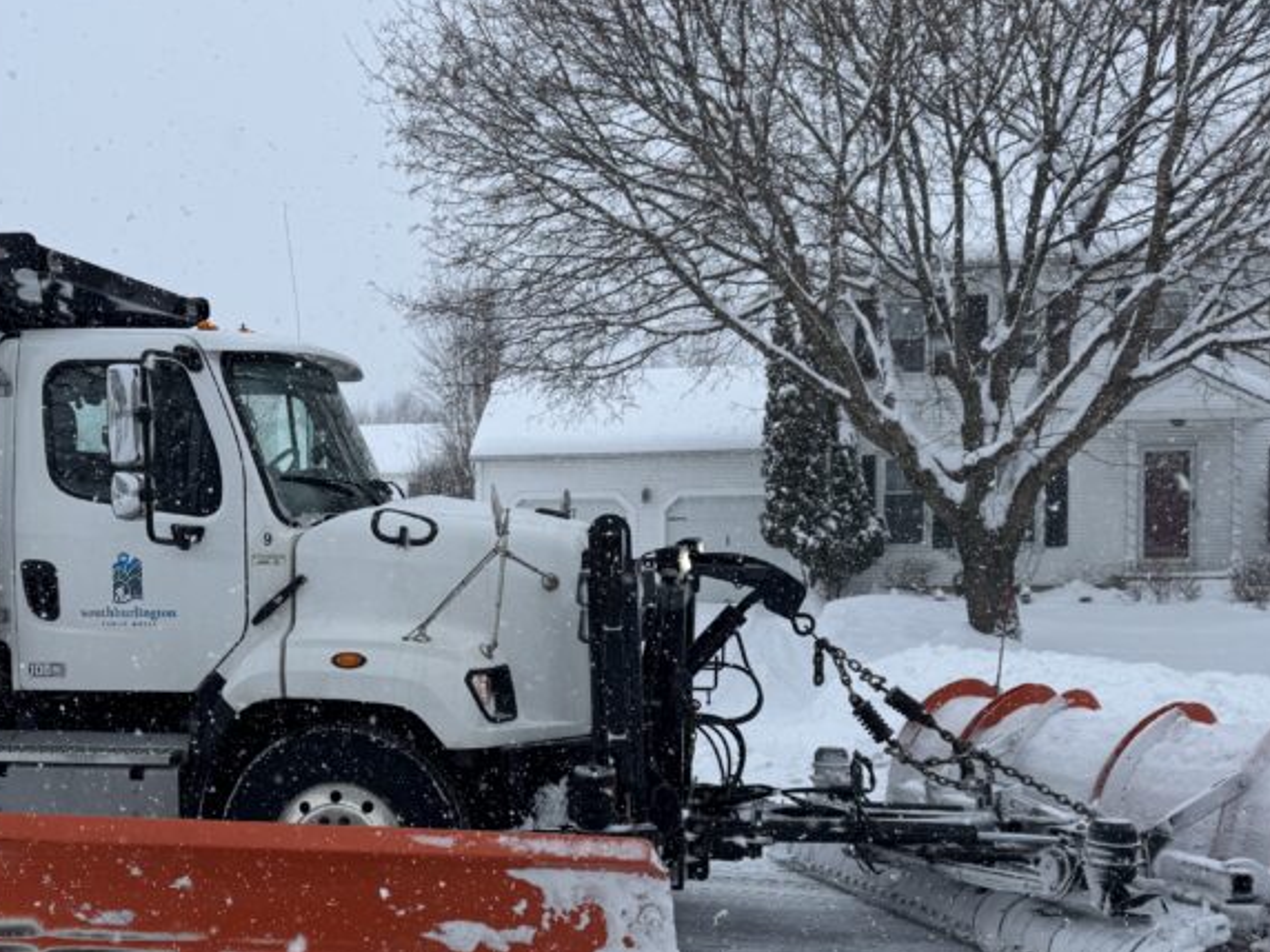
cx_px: 429
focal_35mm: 43
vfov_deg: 33.4
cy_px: 612
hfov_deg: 43.3
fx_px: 1578
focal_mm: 6.76
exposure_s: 1/888
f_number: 1.78
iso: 80
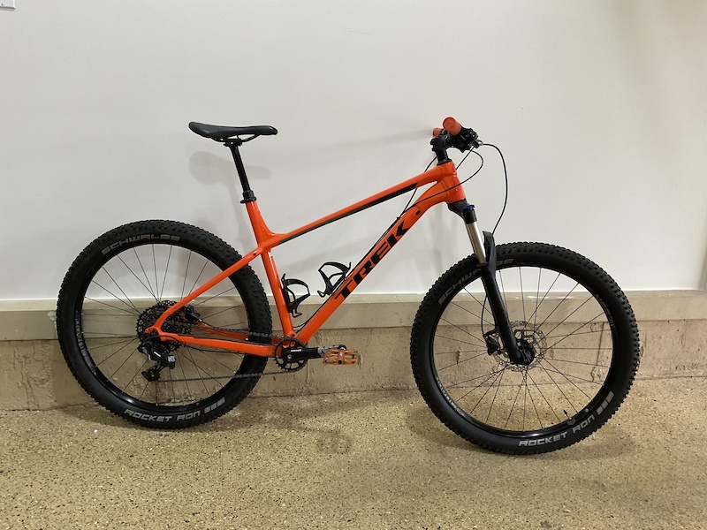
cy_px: 265
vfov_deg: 48.2
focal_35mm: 29
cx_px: 354
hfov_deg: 61.7
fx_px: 592
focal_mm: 3
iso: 160
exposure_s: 1/60
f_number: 1.8
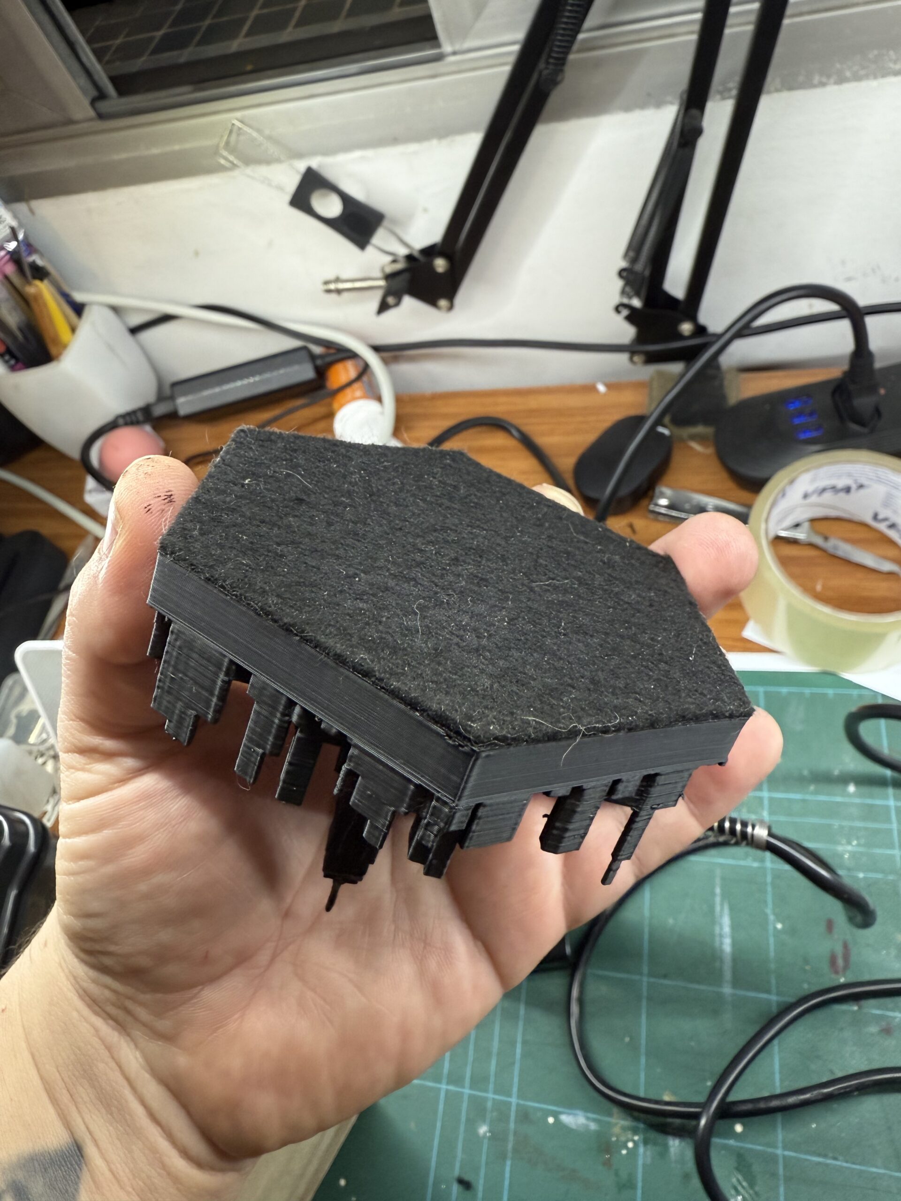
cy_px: 600
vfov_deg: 71.6
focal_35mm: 24
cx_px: 450
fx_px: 833
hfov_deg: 56.8
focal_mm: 2.22
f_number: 2.2
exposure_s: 1/120
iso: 250
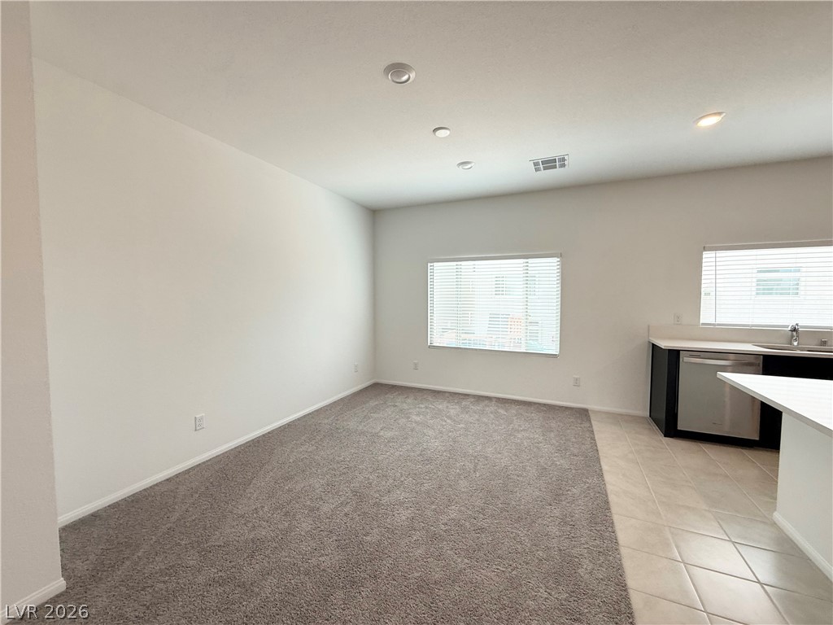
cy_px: 312
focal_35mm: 14
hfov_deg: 102.1
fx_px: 337
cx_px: 416
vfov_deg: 85.7
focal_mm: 2.22
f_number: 2.2
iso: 50
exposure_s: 1/131
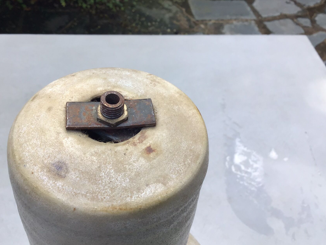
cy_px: 127
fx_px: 358
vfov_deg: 37.7
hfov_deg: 48.7
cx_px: 133
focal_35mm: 38
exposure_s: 1/273
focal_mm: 3.3
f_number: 2.4
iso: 25
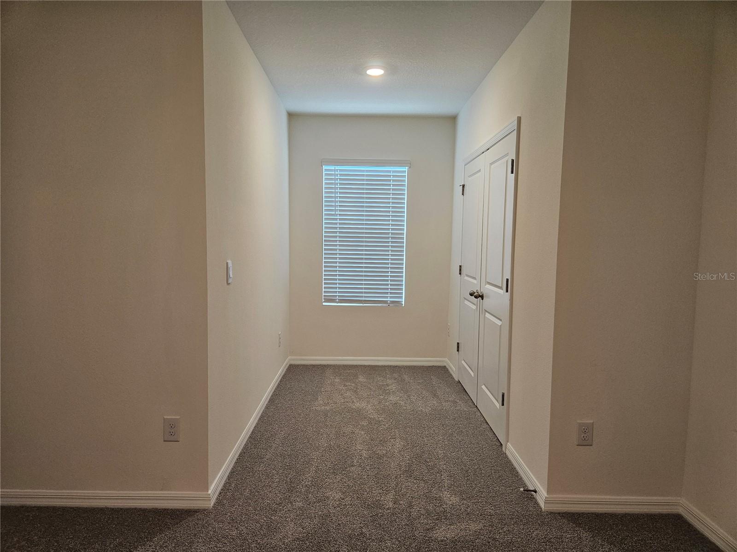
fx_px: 490
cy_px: 276
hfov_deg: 73.9
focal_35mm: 23
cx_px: 368
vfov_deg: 58.9
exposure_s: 1/120
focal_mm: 5.4
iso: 250
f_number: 1.8
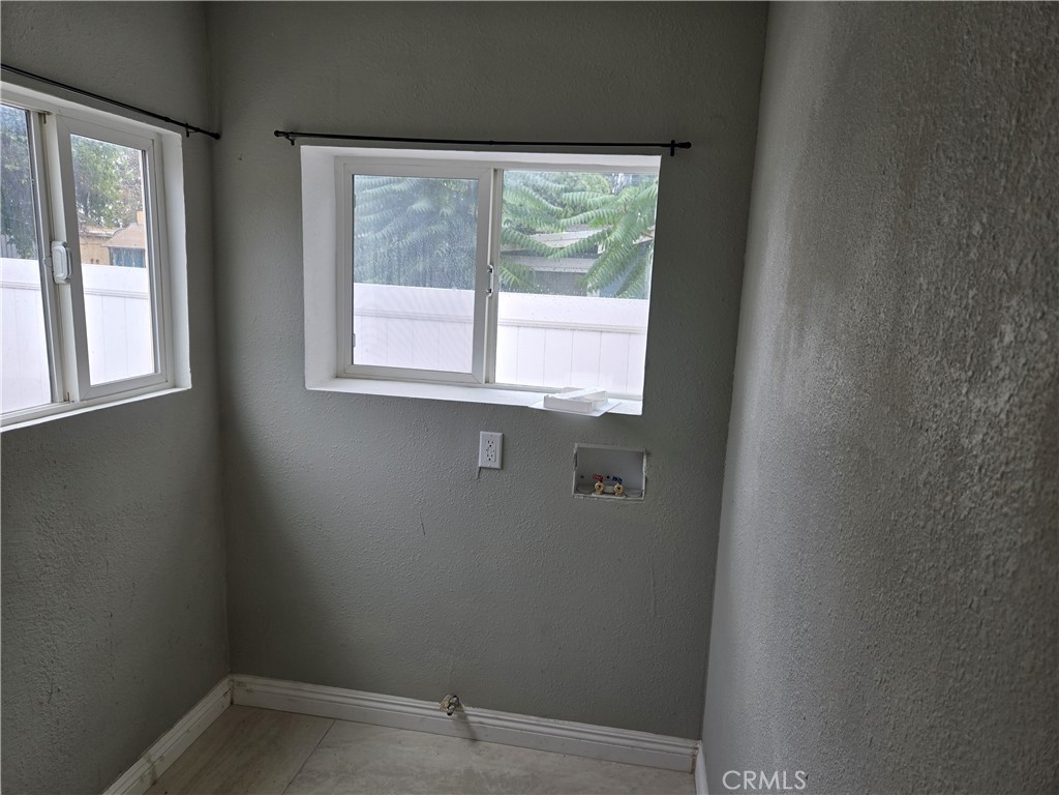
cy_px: 398
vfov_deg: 58.9
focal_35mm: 23
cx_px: 530
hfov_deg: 73.9
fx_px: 704
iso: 32
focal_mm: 5.4
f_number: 1.8
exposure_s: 1/120
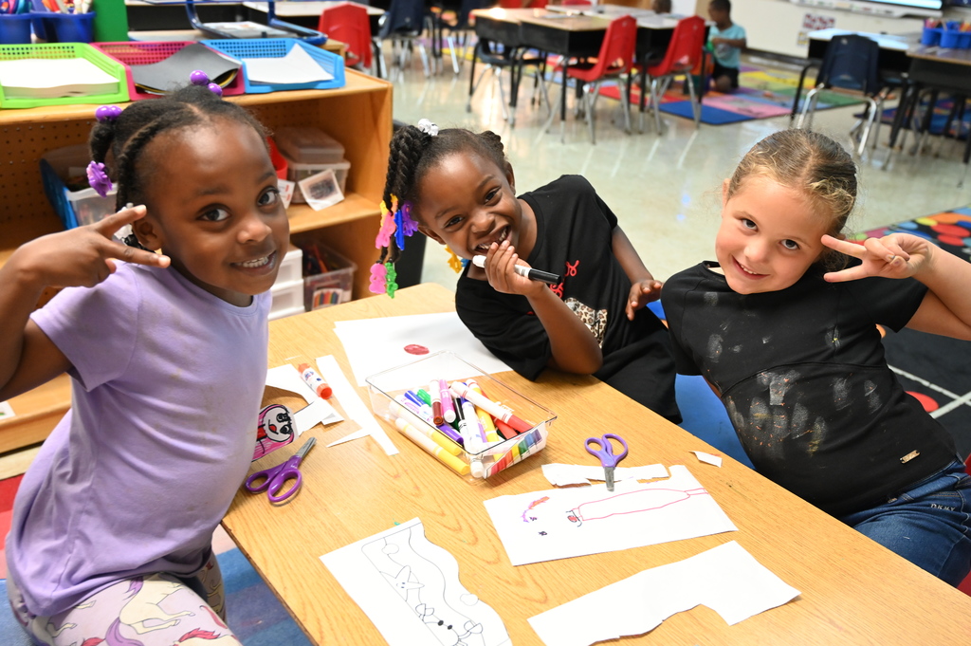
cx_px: 486
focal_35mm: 31
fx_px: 835
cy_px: 323
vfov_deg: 42.3
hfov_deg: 60.3
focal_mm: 31
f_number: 4
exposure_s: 1/80
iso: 3200
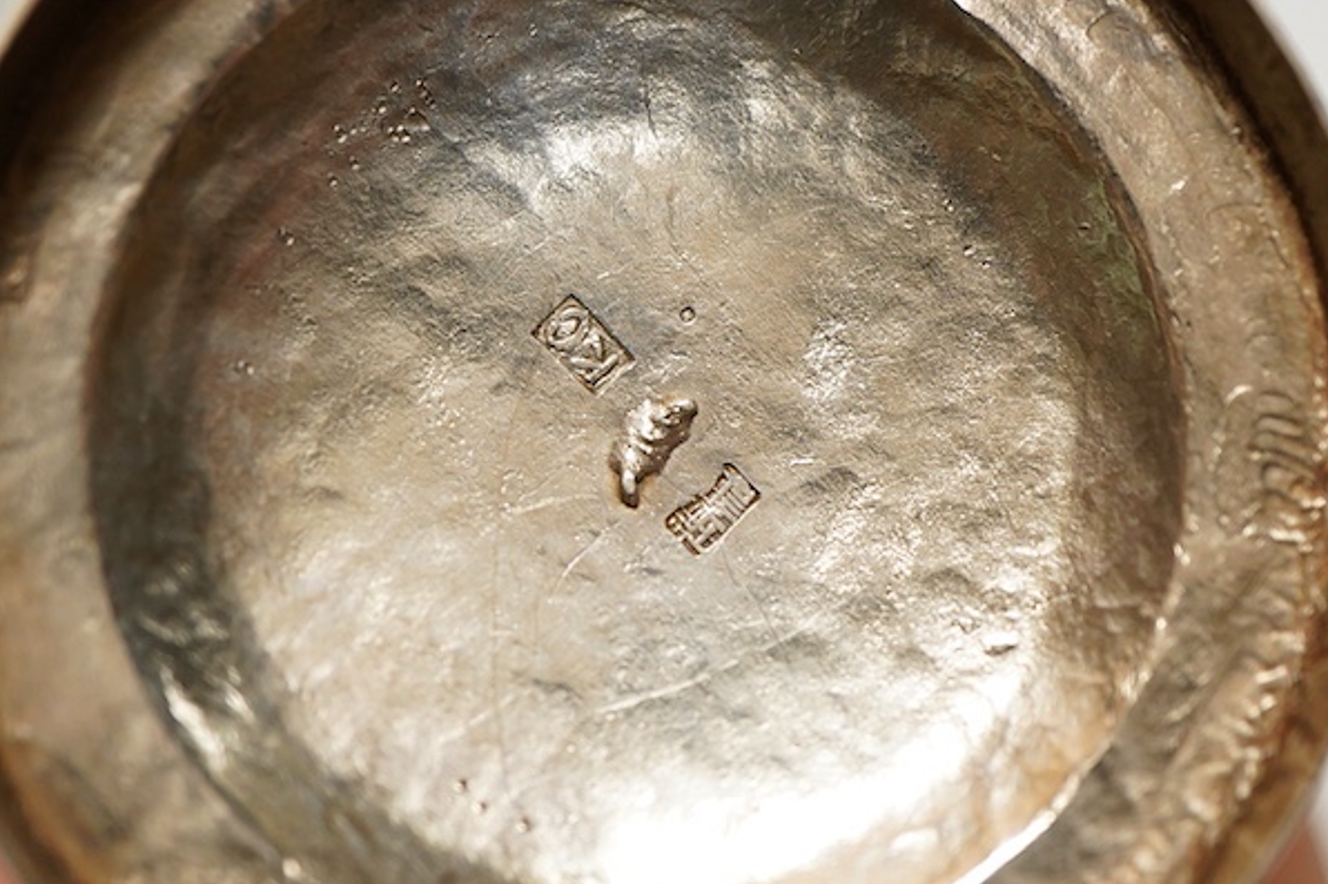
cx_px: 677
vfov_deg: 20.0
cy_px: 459
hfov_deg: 29.7
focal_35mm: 68
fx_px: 2508
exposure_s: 1/125
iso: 1250
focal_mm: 30
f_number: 3.5
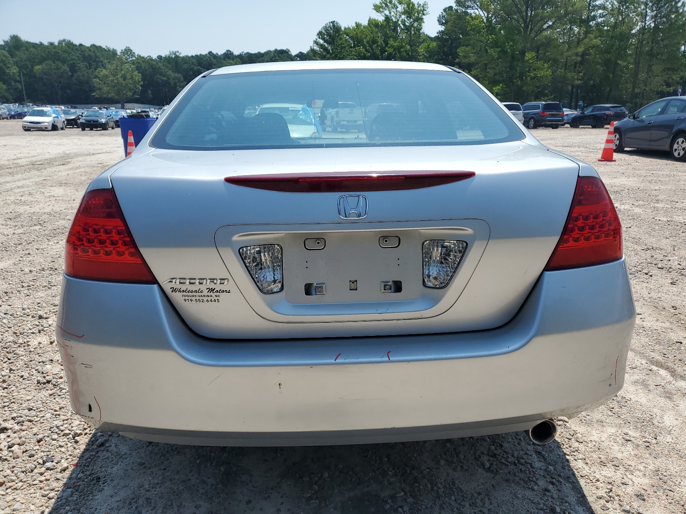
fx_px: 515
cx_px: 343
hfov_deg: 67.3
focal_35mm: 26
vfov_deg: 53.1
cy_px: 257
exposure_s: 1/5000
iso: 50
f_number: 1.5
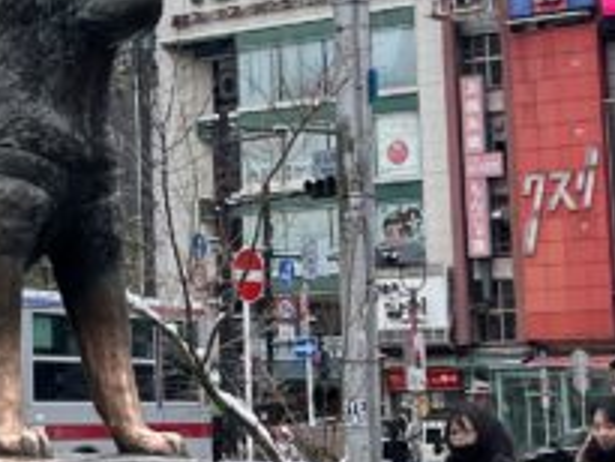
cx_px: -159
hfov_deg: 14.6
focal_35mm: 130
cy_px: 18
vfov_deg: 11.3
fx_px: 2311
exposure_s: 1/2208
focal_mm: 5.7
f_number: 1.5
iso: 50
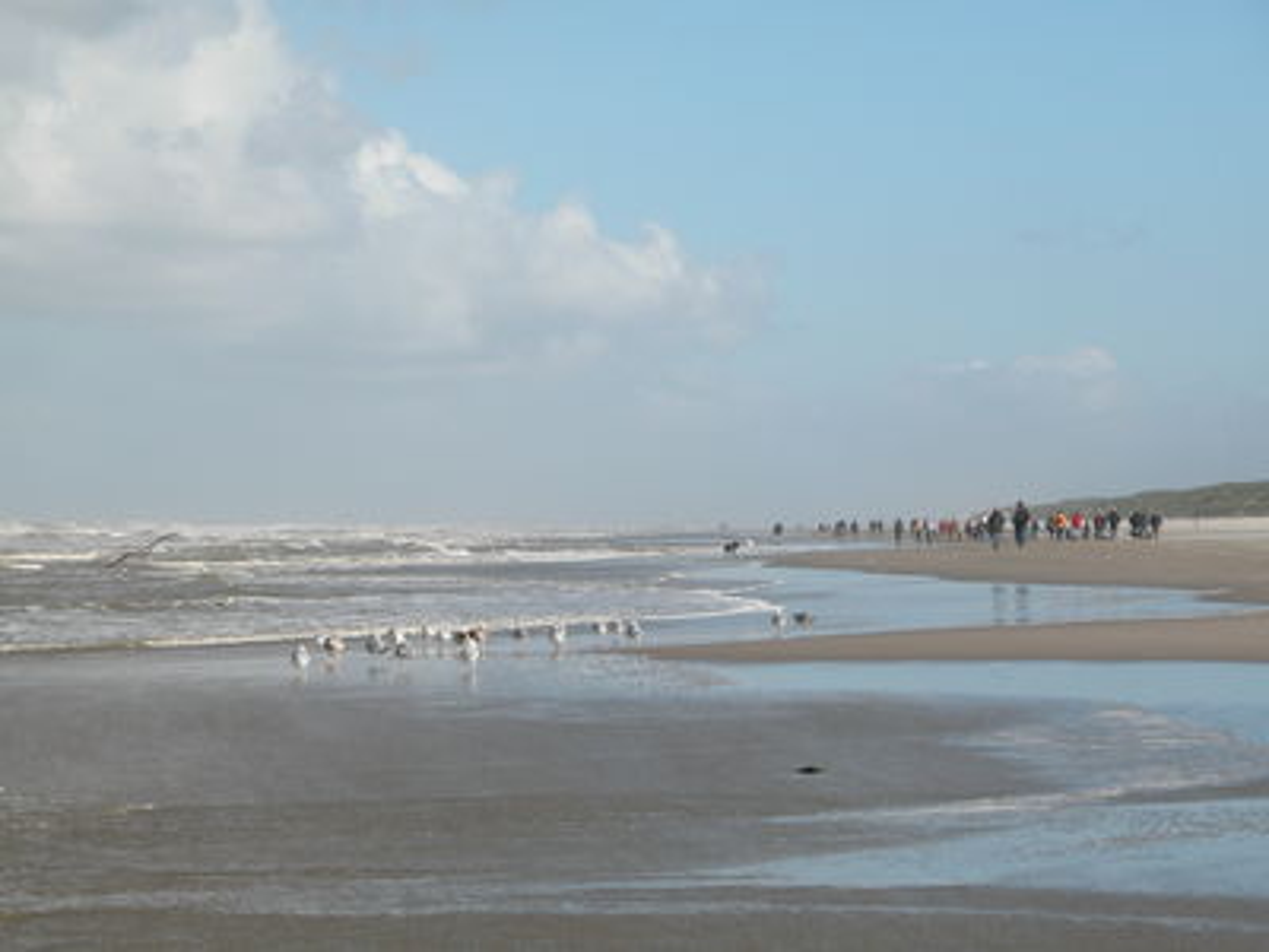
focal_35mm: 124
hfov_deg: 15.9
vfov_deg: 12.0
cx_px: 634
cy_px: 476
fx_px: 4546
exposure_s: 1/487
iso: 100
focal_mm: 31.9
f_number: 6
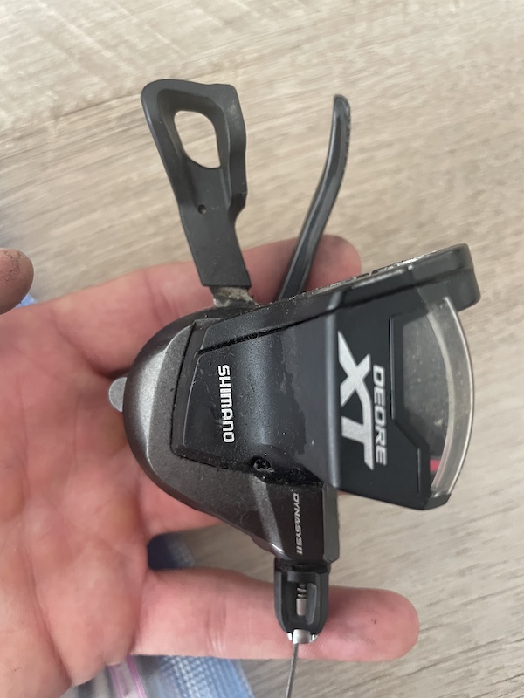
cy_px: 349
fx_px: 525
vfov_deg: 67.3
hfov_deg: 53.1
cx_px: 262
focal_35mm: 26
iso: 320
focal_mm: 4.2
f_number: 1.6
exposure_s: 1/60
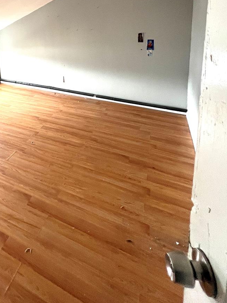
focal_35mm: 23
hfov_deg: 53.6
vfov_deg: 64.8
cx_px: 35
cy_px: 46
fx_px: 201
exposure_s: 1/60
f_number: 1.8
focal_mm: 1.57
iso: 250
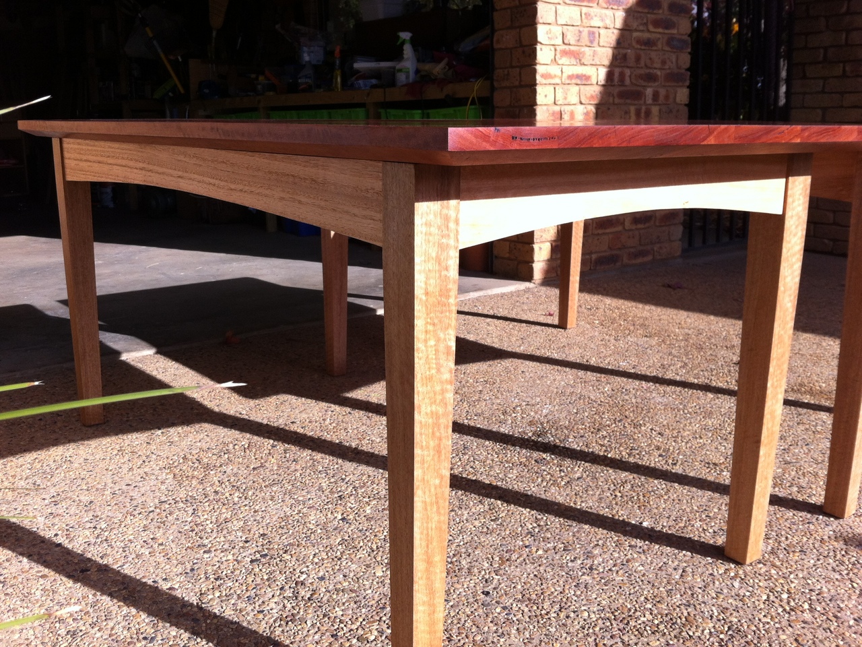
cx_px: 431
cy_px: 324
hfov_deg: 52.6
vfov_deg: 40.7
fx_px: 872
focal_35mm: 35
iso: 80
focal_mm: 3.85
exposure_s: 1/838
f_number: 2.8
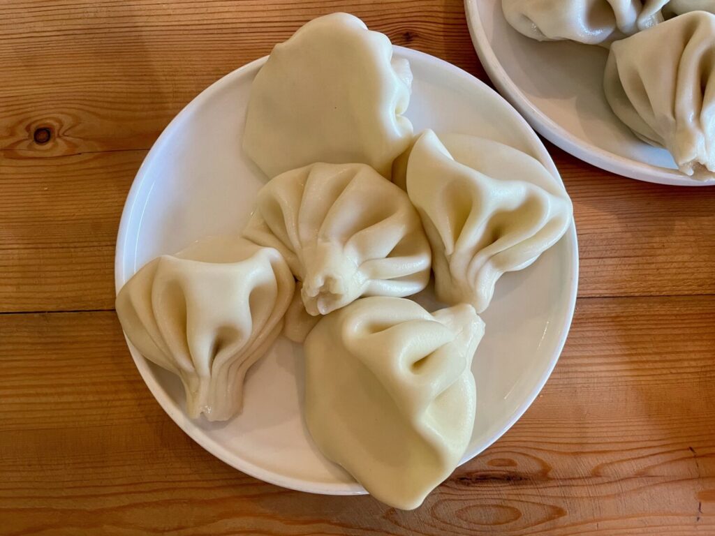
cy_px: 268
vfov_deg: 53.1
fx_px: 537
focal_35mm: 26
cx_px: 358
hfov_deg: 67.3
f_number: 1.6
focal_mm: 4.2
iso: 160
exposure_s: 1/50
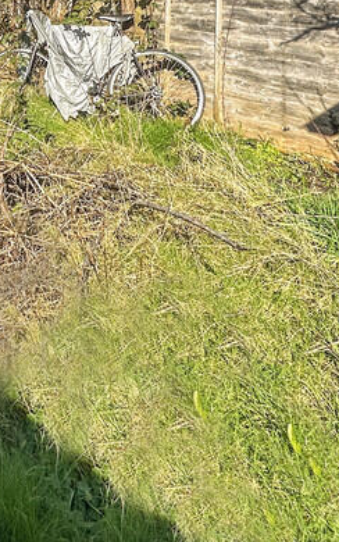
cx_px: -74
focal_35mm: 39
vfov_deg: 45.1
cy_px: 42
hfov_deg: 28.3
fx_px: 576
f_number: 2.2
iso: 50
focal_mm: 2.22
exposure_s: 1/3000
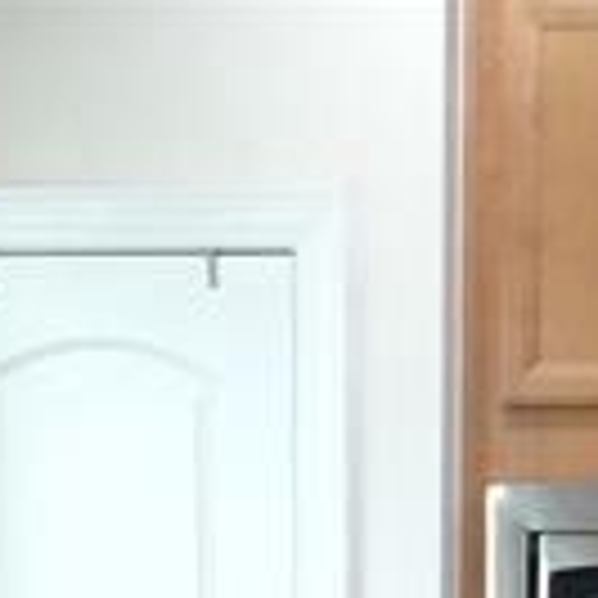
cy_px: 1209
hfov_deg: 10.6
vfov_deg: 10.2
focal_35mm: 158
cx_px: 980
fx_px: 3088
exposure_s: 1/40
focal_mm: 5.61
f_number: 4
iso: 320
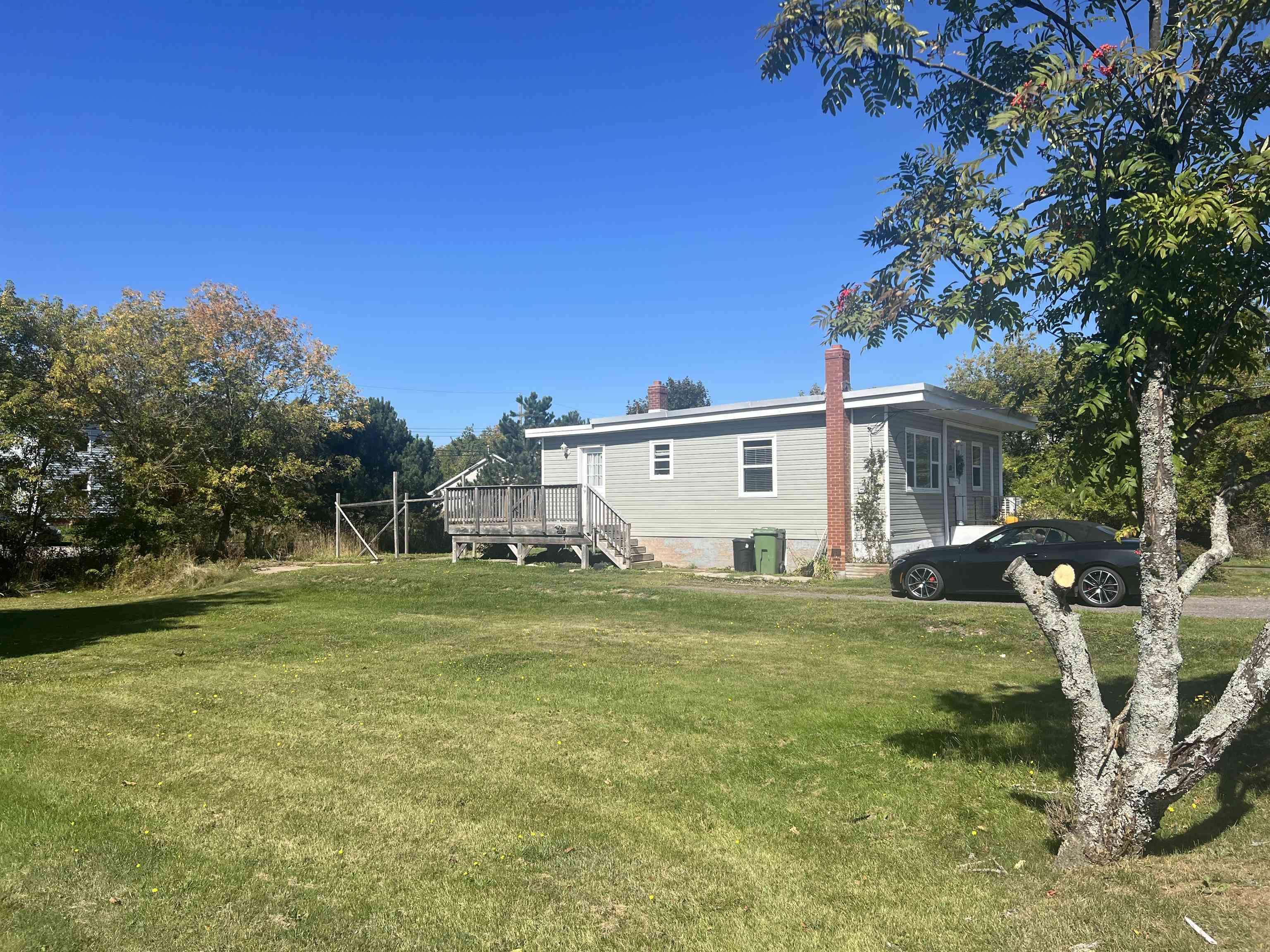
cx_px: 635
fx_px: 954
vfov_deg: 53.1
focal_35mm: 26
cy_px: 476
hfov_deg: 67.3
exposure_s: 1/4274
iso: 50
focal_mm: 5.7
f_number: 1.5
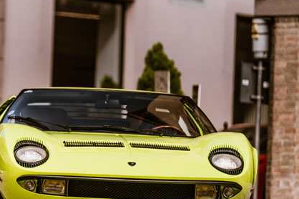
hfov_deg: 4.3
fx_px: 3975
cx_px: 38
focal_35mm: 479
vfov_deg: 2.9
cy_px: 103
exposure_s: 1/2000
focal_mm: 200
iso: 400
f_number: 2.8
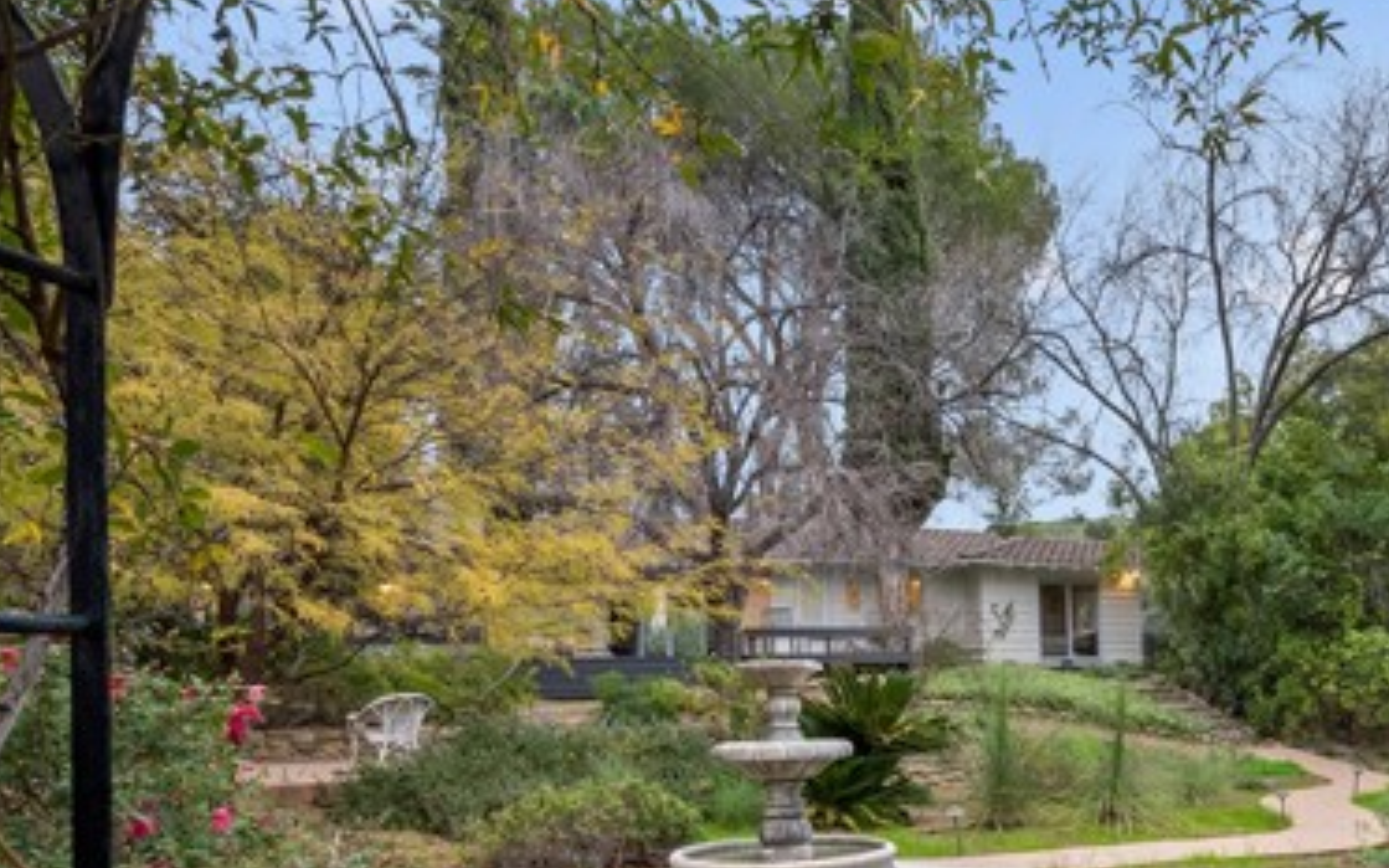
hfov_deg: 62.7
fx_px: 1060
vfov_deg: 42.7
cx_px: 1039
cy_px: 684
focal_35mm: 28
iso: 1250
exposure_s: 1/50
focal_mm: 16
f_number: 8
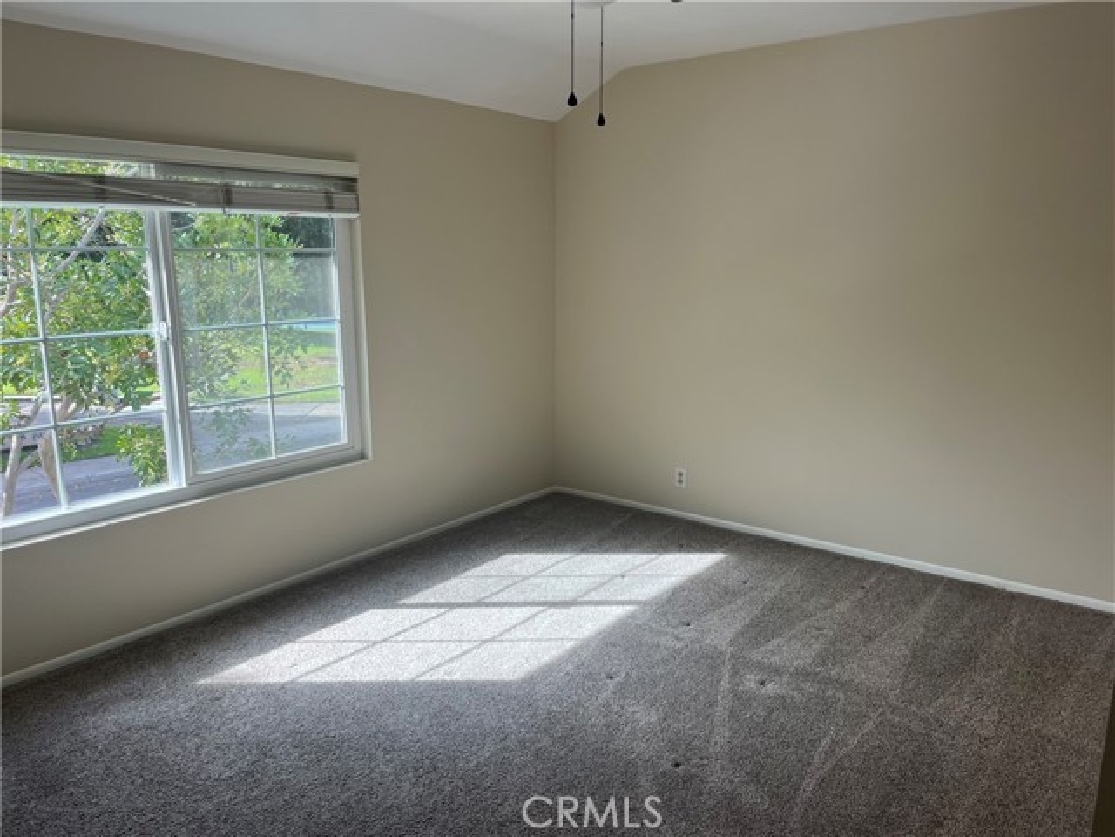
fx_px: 837
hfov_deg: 67.3
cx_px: 558
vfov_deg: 53.1
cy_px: 418
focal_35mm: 26
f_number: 1.6
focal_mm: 5.1
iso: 40
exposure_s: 1/144
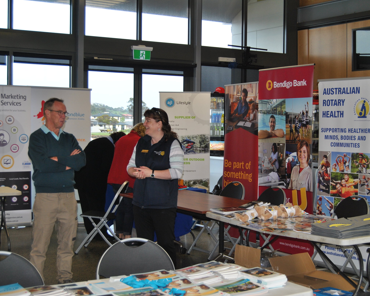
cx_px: 200
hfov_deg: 31.2
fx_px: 663
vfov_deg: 25.2
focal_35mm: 61
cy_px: 146
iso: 200
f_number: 4.5
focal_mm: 35
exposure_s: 1/60
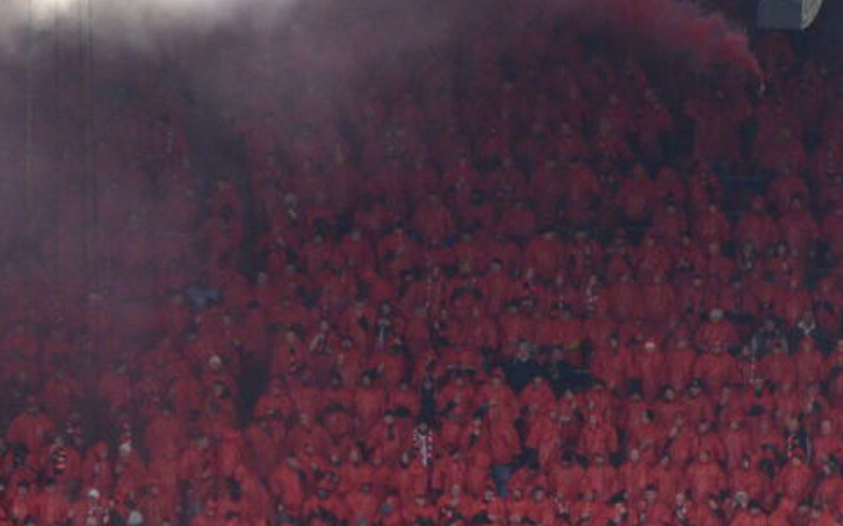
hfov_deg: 4.0
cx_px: 938
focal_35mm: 527
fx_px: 12096
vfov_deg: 2.5
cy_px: 673
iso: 800
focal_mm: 105
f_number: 5.6
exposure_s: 1/160
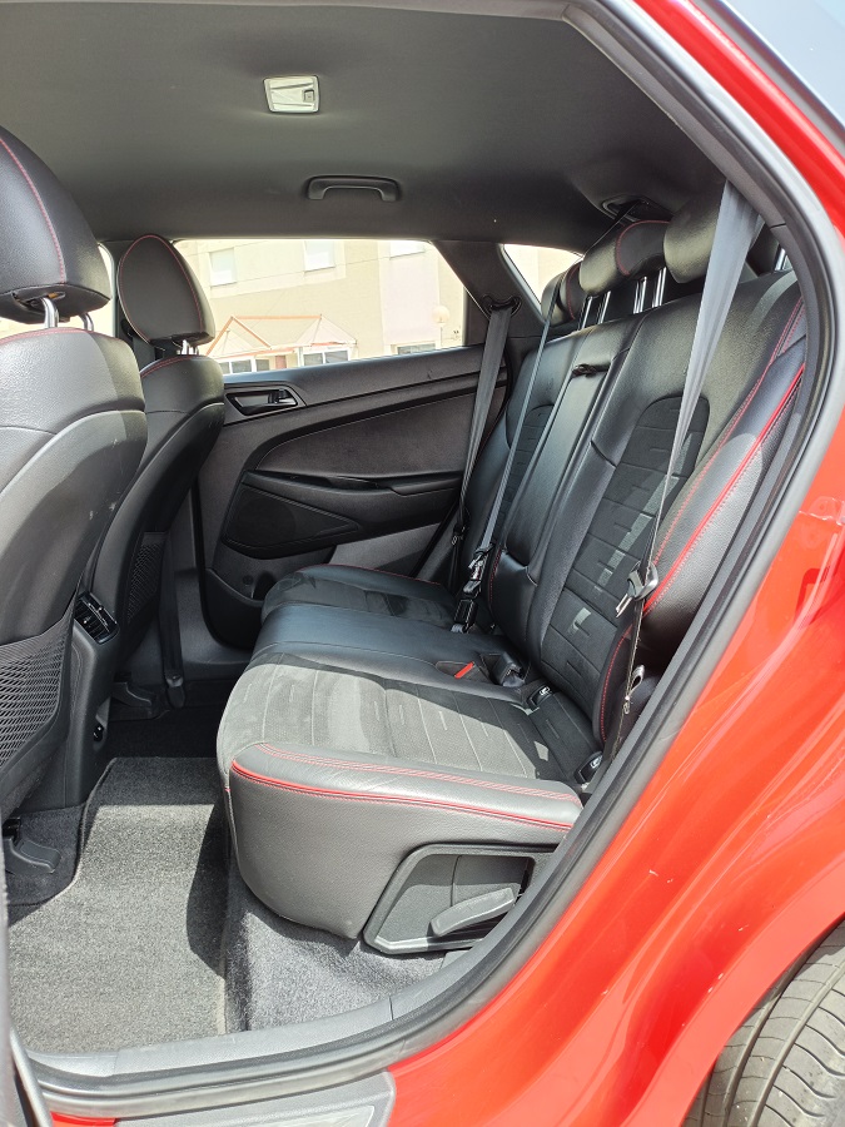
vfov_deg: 69.4
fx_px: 814
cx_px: 422
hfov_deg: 54.9
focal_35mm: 25
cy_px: 564
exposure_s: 1/100
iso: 80
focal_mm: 4.7
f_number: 1.7
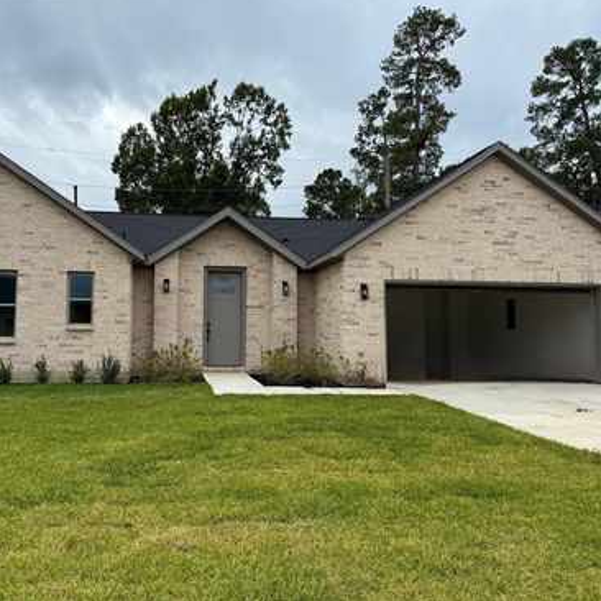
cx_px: 225
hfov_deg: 55.0
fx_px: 570
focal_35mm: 29
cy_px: 298
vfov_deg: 55.6
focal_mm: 6.76
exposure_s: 1/3759
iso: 100
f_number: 1.78
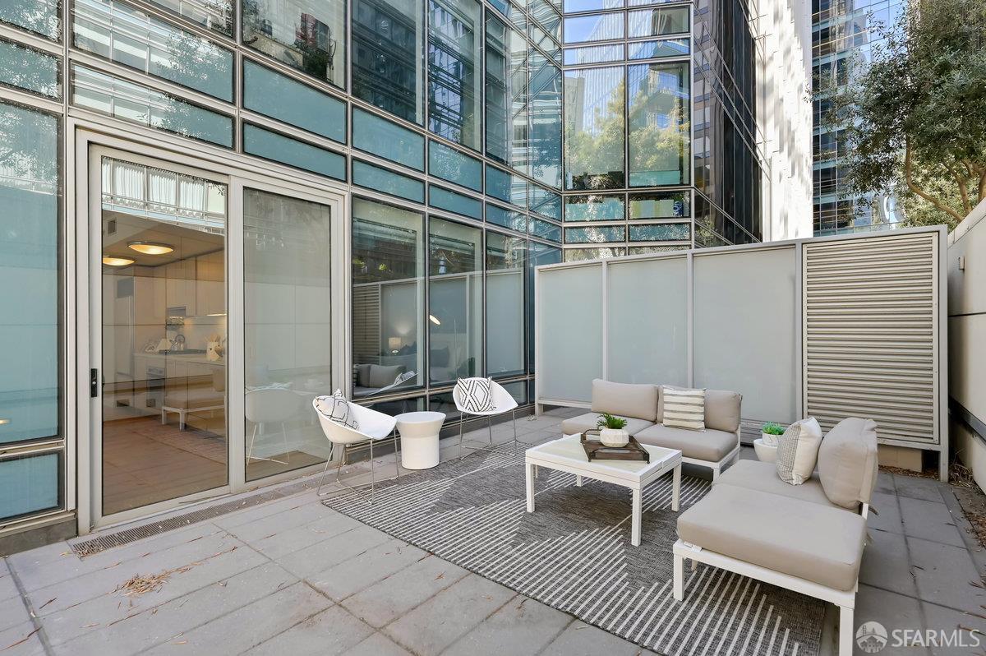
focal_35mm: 17
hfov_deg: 93.3
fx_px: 465
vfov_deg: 70.3
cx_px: 493
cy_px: 328
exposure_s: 1/250
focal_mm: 17
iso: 400
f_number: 6.3
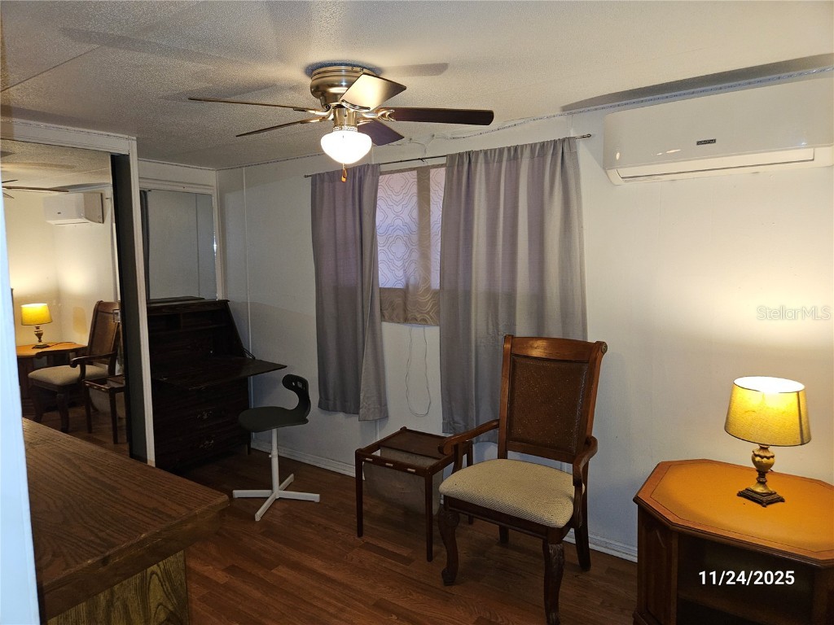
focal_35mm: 23
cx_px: 417
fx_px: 554
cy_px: 312
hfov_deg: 73.9
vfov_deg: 58.9
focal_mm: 5.4
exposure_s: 1/24
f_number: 1.8
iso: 100
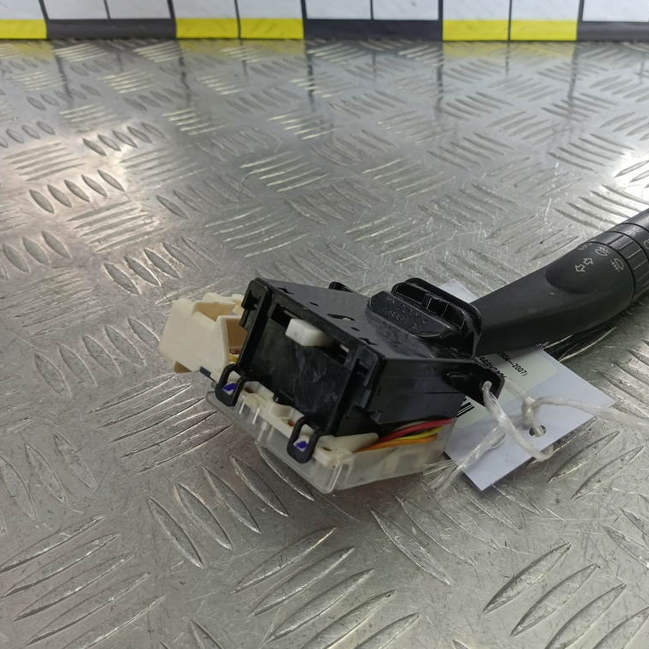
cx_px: 424
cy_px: 325
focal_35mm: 32
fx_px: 679
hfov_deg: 50.3
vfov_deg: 51.1
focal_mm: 4.11
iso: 130
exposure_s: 1/100
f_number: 1.6
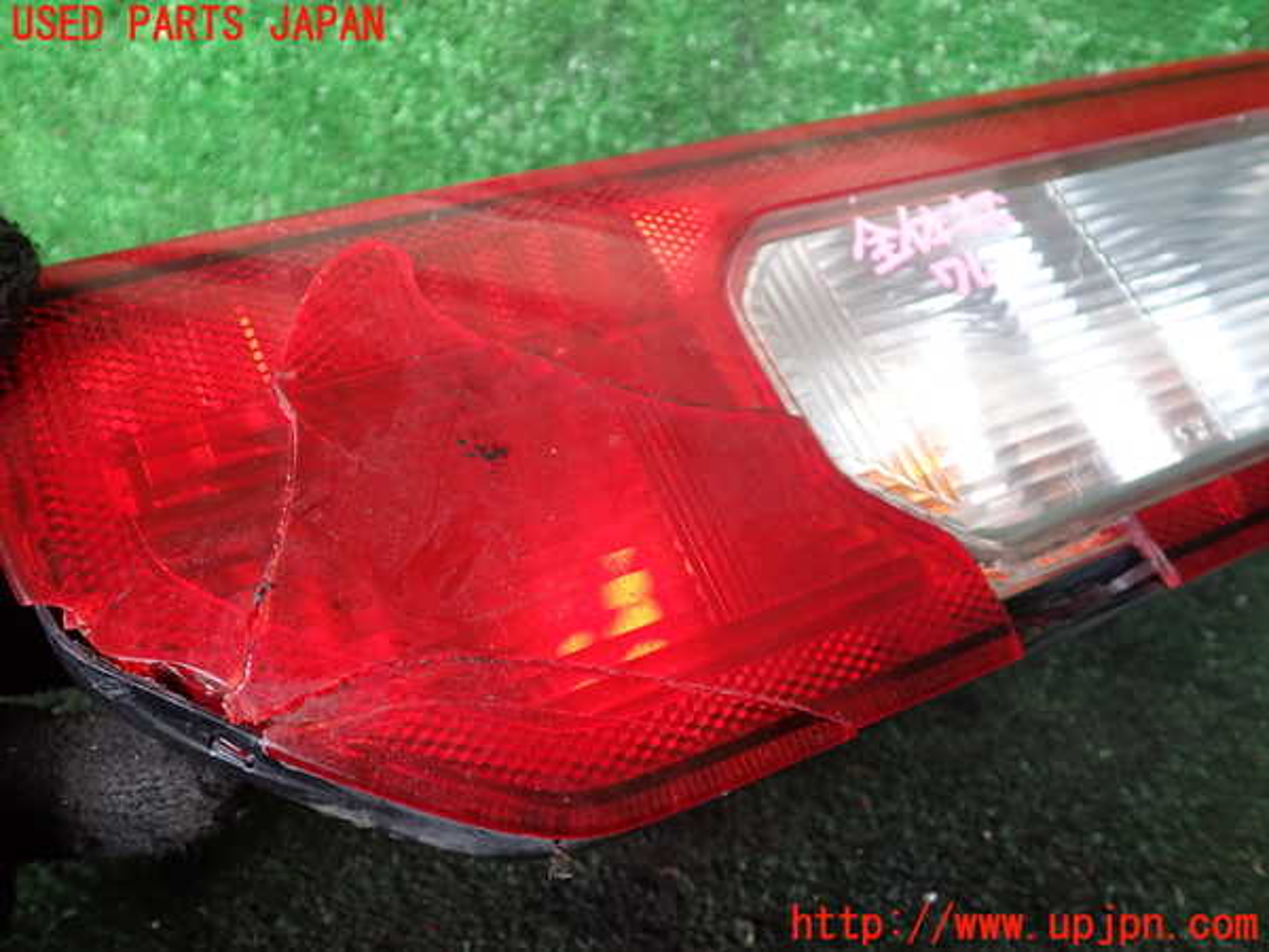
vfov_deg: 46.8
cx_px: 634
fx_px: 1100
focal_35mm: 30
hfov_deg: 60.0
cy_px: 476
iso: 200
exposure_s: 1/50
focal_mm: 5.4
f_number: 2.3
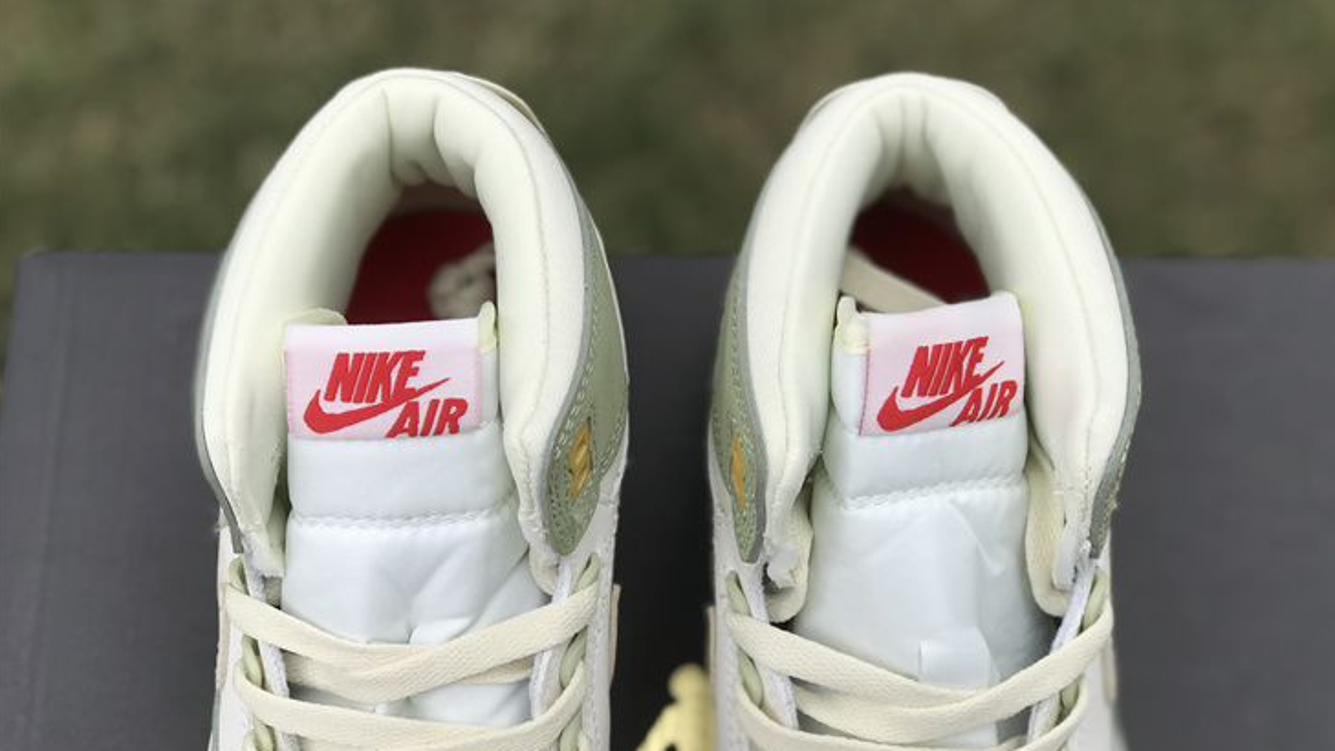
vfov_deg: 19.1
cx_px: 672
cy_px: 431
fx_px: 2230
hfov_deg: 33.3
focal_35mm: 63
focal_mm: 6.6
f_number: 2.8
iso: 20
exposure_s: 1/314
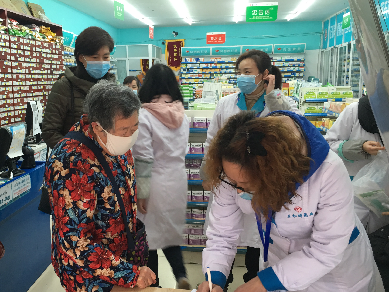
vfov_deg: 36.8
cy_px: 154
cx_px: 147
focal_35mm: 39
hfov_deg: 47.4
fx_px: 438
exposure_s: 1/17
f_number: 2.2
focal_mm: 4.15
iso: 32
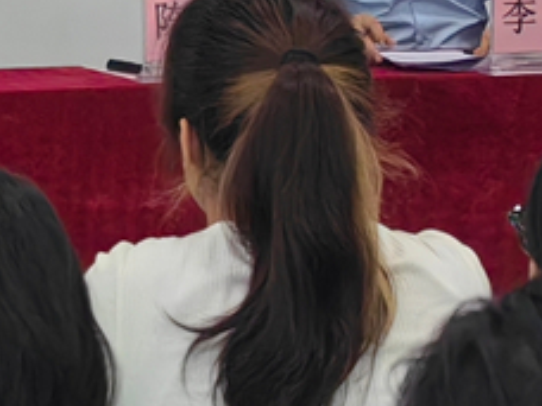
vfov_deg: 6.5
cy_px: -309
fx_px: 3507
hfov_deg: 8.8
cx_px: -76
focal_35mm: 224
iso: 125
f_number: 1.4
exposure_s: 1/100
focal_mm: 5.75
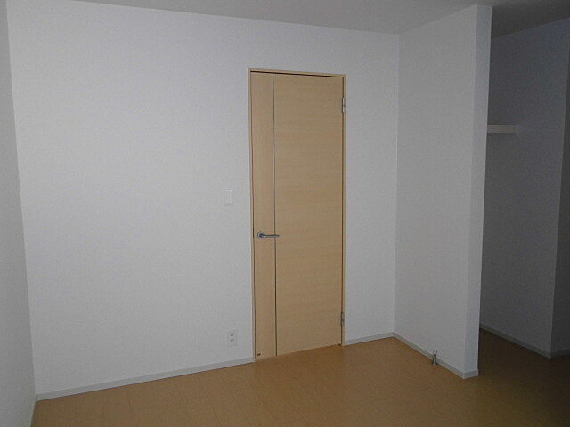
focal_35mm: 26
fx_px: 428
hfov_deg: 67.3
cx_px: 285
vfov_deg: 53.1
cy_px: 214
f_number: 3.2
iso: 100
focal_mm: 4.6
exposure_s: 1/60
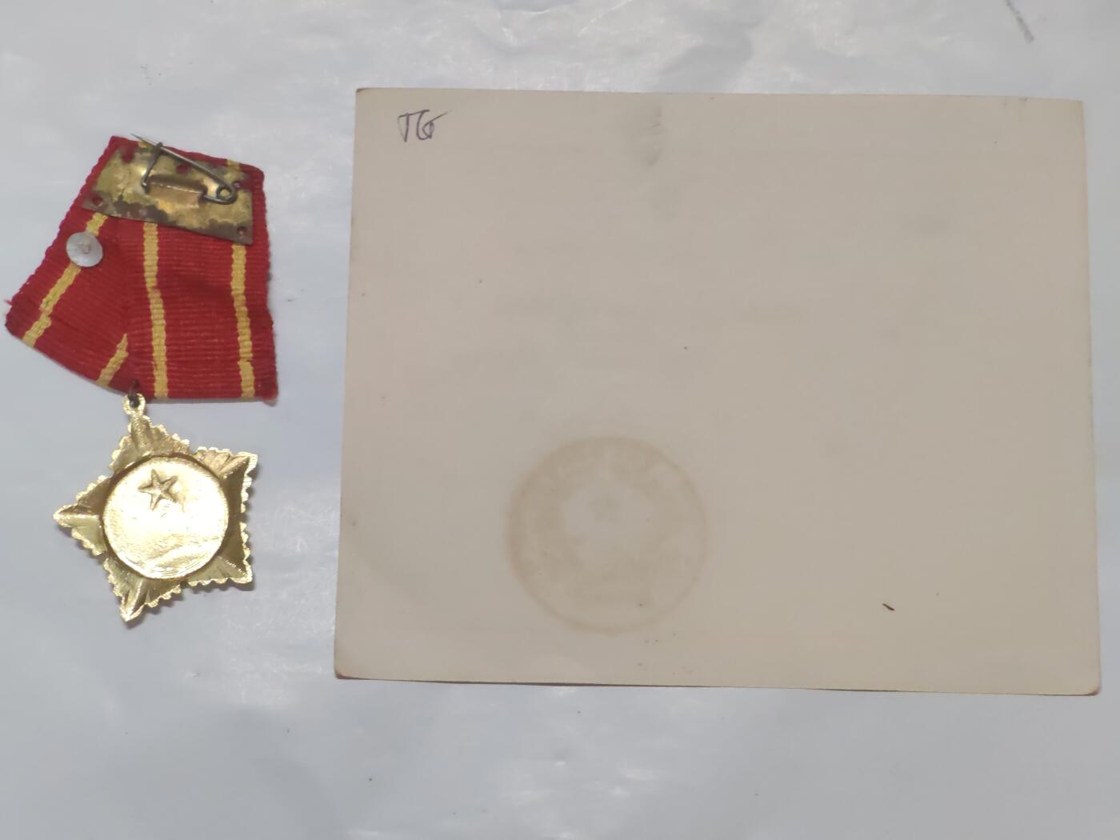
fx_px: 2200
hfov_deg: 28.6
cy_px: 420
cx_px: 560
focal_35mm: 68
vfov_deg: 21.6
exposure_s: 1/33
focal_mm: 8.67
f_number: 2.4
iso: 640
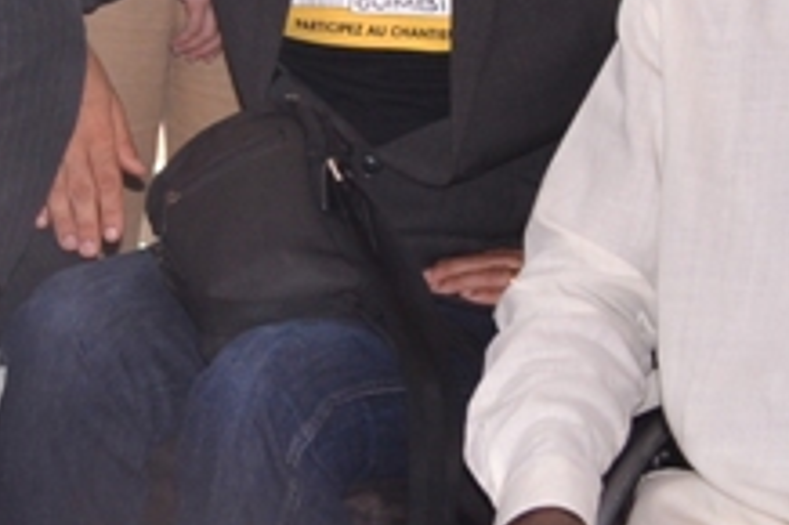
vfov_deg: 10.0
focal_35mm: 127
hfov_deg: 14.9
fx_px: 2781
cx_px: -405
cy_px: -501
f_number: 5.6
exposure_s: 1/125
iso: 400
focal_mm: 18
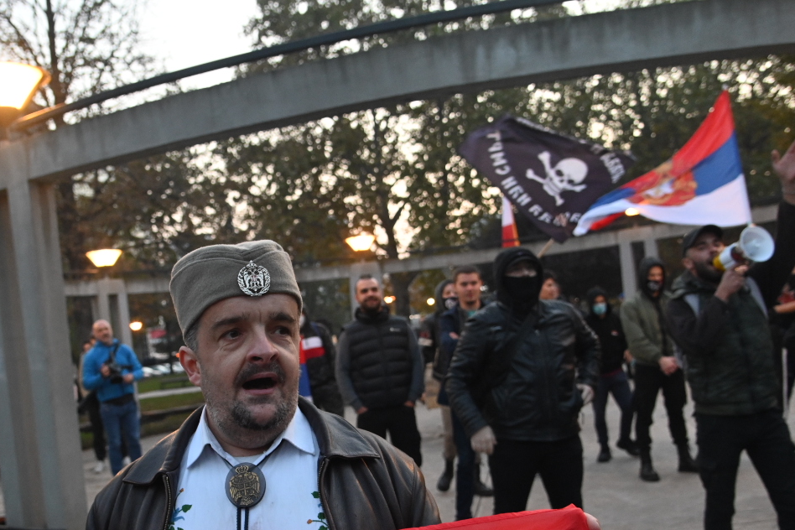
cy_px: 379
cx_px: 278
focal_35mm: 41
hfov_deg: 46.8
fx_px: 905
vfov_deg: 32.2
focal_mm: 24
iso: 2500
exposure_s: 1/250
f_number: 4
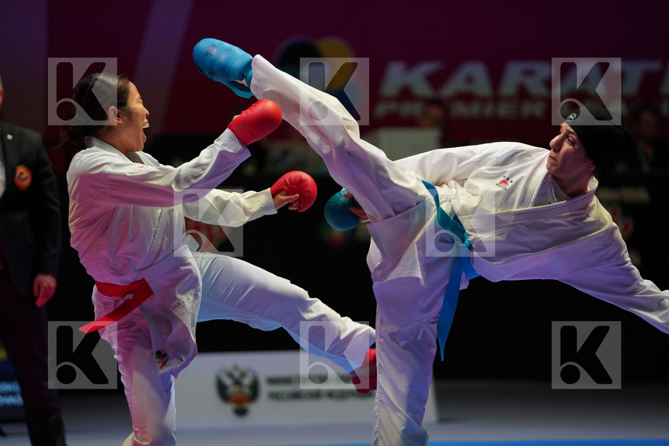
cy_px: 223
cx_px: 334
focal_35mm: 187
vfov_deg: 7.3
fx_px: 3475
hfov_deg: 11.0
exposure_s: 1/1000
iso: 1250
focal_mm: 187
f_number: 2.8
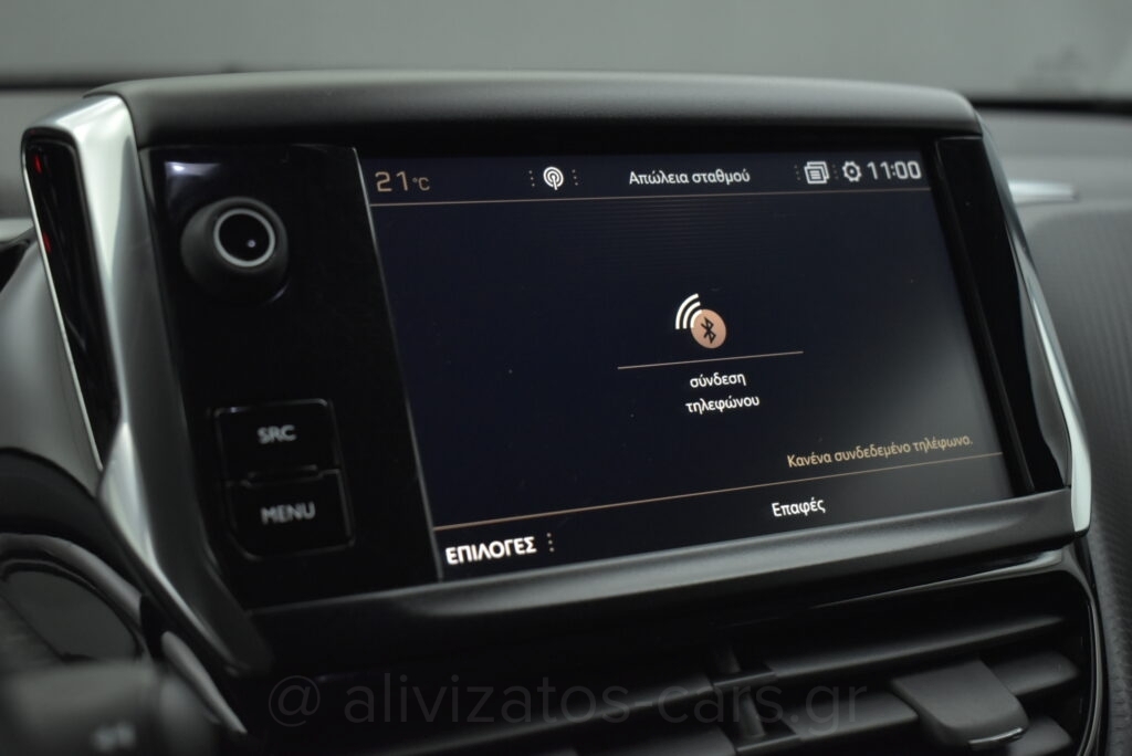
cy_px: 378
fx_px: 1605
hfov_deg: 38.9
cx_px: 566
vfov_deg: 26.5
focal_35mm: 51
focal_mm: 34
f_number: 4.5
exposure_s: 1/125
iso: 1600
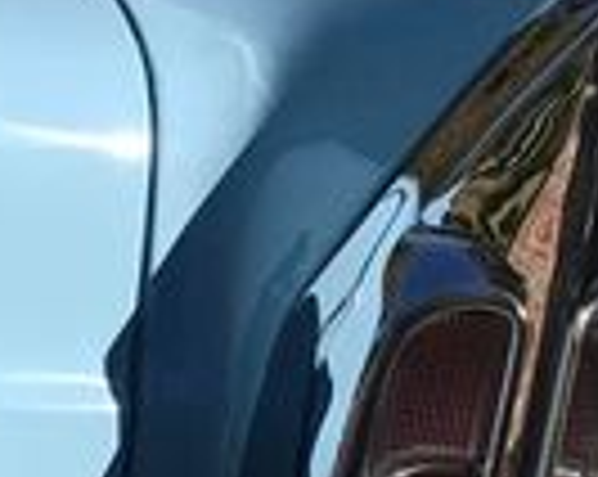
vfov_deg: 10.7
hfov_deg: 14.3
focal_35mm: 132
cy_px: 945
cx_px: -67
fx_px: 2333
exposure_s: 1/4566
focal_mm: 3.99
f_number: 1.8
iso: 20
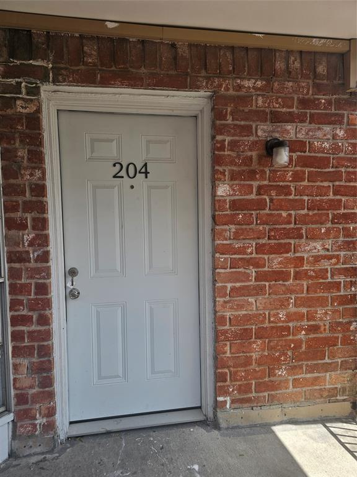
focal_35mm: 23
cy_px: 238
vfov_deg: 73.9
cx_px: 178
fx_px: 316
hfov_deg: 58.9
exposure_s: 1/207
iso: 10
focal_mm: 6.3
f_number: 1.7
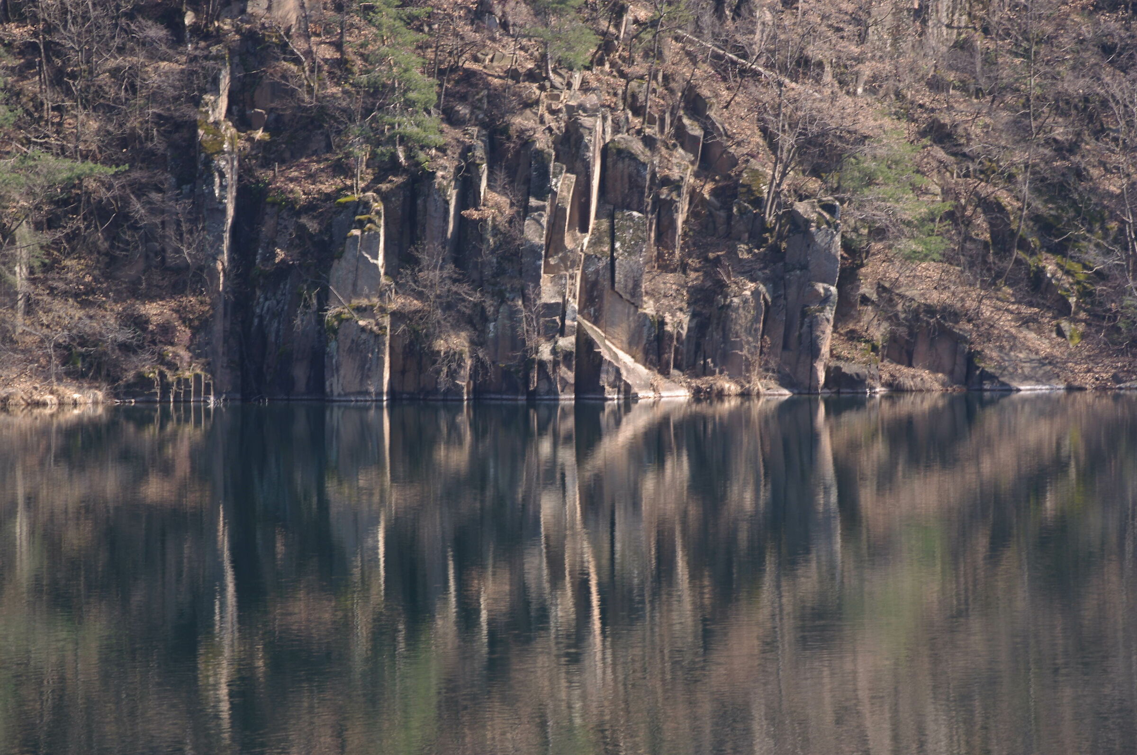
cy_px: 378
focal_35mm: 225
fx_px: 7098
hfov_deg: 9.2
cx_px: 568
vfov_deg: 6.1
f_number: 11
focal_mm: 150
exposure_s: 1/50
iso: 100
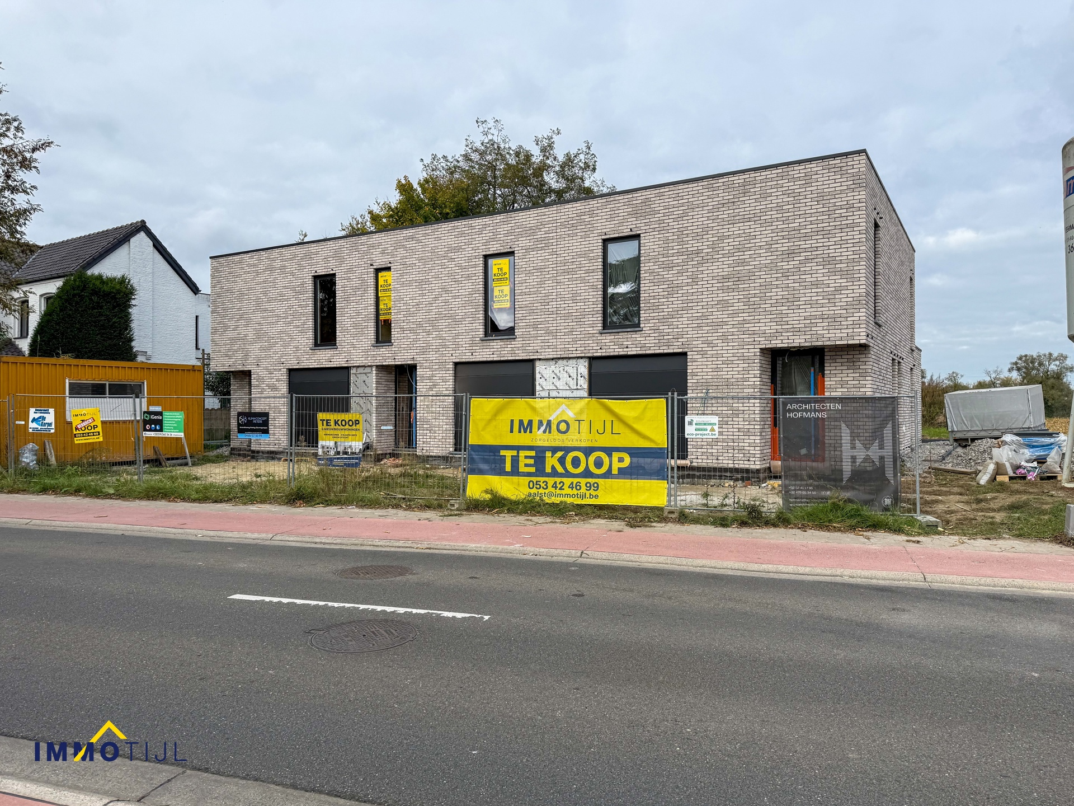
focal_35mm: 24
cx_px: 537
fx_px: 745
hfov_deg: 71.6
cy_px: 403
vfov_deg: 56.8
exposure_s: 1/4000
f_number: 1.8
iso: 80
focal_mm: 6.76
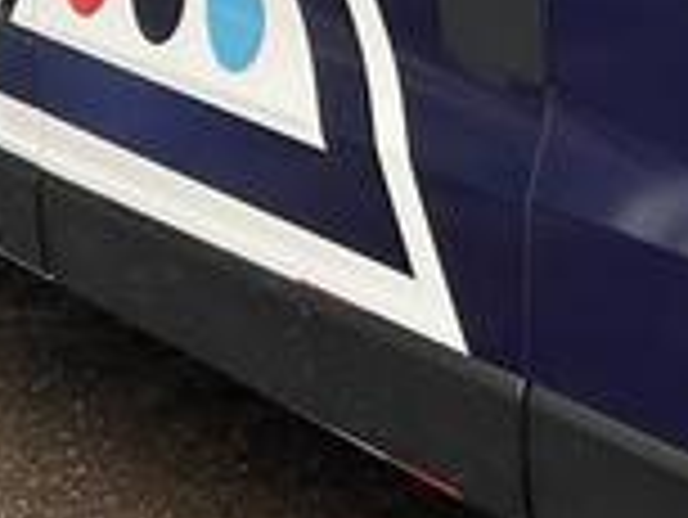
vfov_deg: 9.7
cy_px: 27
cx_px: 1183
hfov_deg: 12.1
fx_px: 3023
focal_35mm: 152
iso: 50
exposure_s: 1/604
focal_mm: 5.7
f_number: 1.5
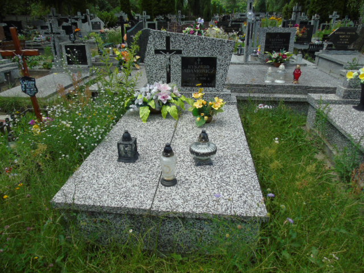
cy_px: 136
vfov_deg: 54.9
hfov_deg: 69.4
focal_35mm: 25
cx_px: 182
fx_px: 263
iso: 80
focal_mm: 4.4
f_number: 3.4
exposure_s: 1/500
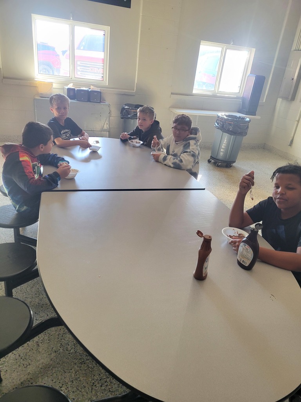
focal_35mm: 26
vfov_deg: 67.3
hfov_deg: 53.1
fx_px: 301
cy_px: 201
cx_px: 150
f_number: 1.8
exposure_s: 1/60
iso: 200
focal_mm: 5.4
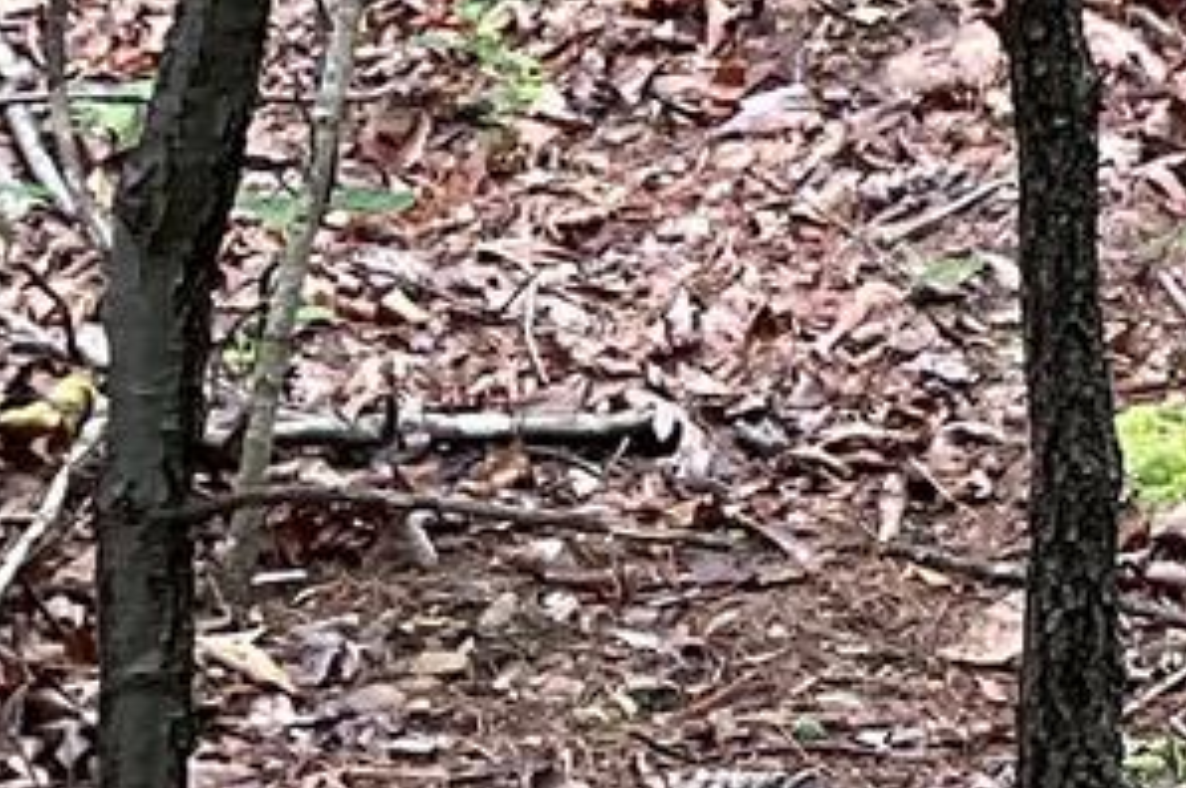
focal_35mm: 186
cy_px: -1027
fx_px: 6121
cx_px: 3725
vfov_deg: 7.0
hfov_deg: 8.8
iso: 80
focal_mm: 5.1
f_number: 1.6
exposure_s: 1/121
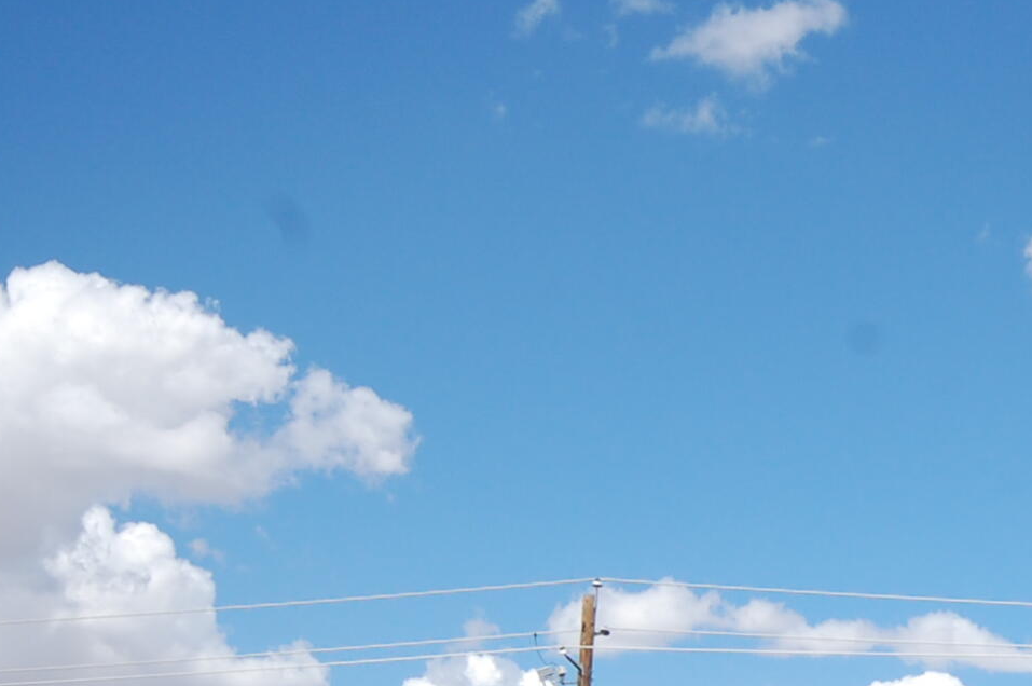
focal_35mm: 94
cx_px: 1188
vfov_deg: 14.2
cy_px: 762
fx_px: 2692
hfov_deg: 20.5
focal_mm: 20
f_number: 9
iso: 200
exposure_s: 1/320
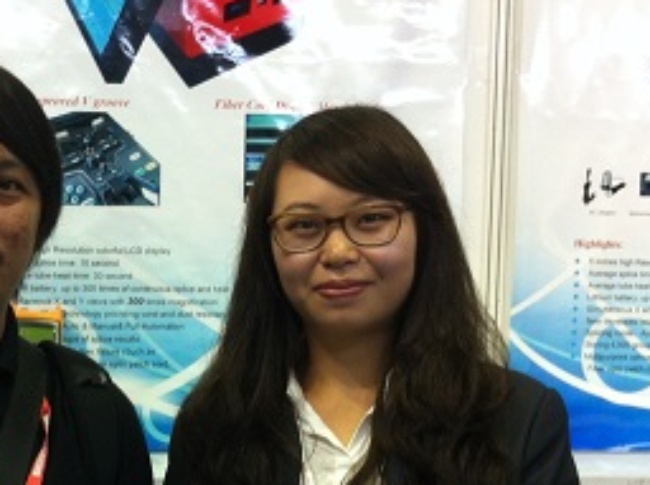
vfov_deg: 17.7
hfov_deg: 23.3
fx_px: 1537
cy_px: 439
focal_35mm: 82
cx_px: 79
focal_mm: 3.85
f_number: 2.8
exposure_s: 1/15
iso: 100
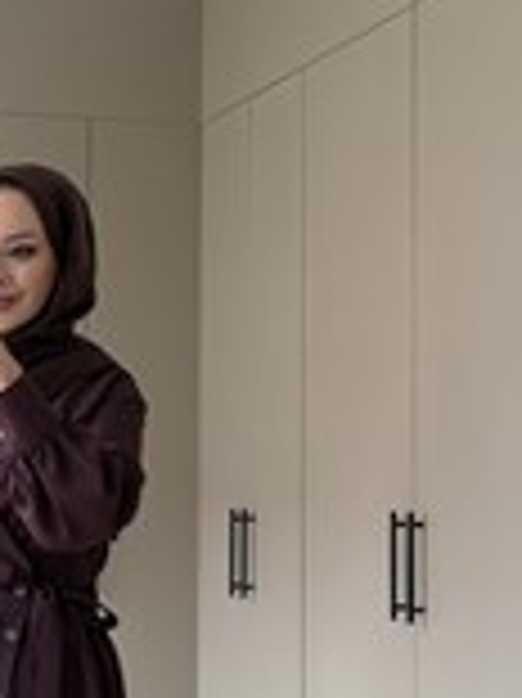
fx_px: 1289
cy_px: 709
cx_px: 22
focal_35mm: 64
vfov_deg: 28.3
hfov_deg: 22.2
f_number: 1.78
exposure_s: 1/121
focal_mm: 6.76
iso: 160
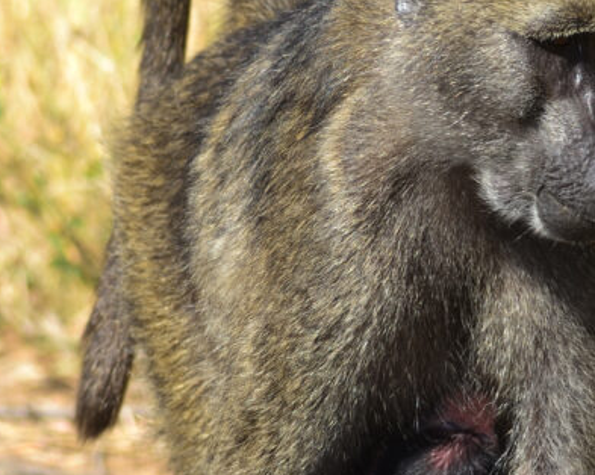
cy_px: 176
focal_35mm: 844
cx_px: 498
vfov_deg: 1.8
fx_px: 14855
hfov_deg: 2.3
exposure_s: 1/200
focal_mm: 230
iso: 100
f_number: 6.3
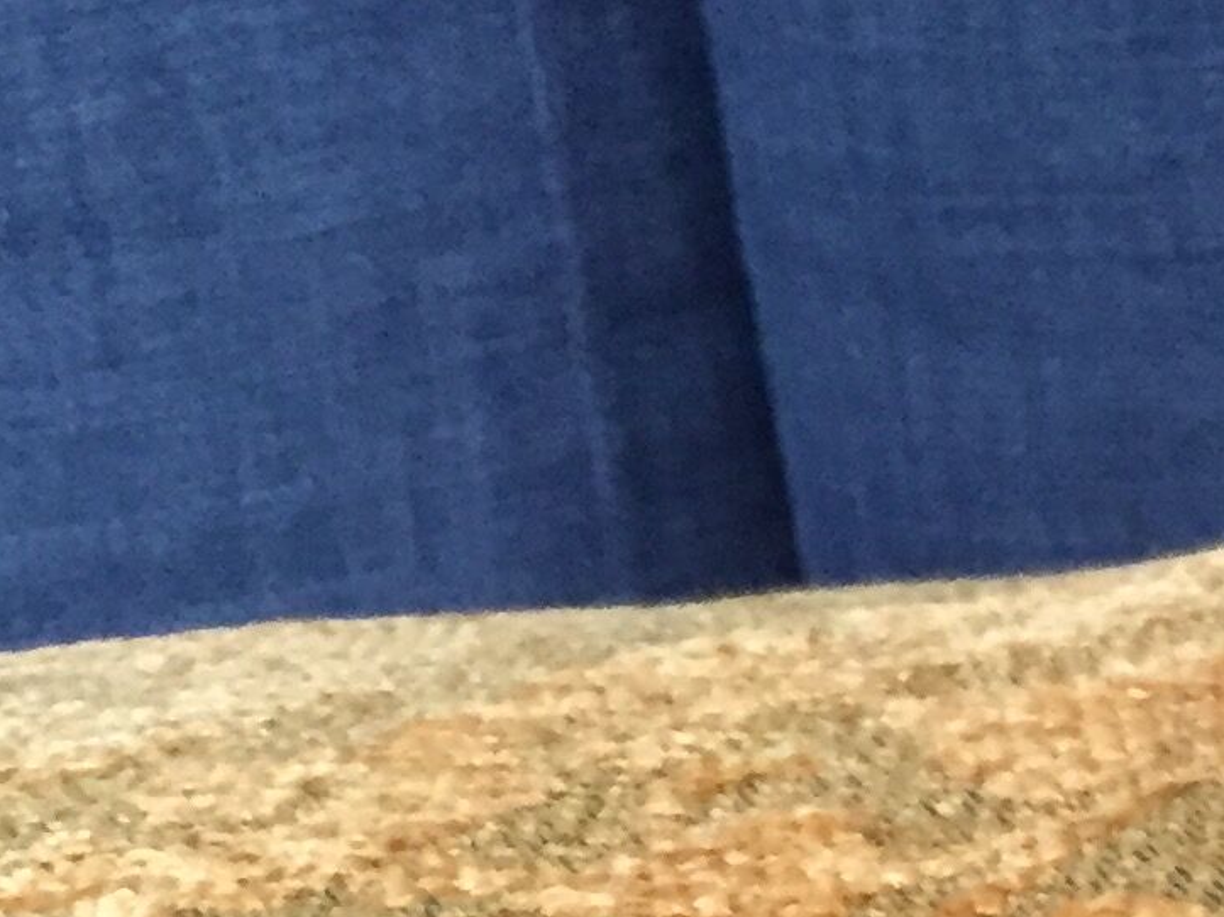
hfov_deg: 14.2
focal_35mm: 131
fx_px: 4631
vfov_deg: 10.3
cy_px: 1907
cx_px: 1783
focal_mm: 4.15
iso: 250
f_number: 2.2
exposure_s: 1/25
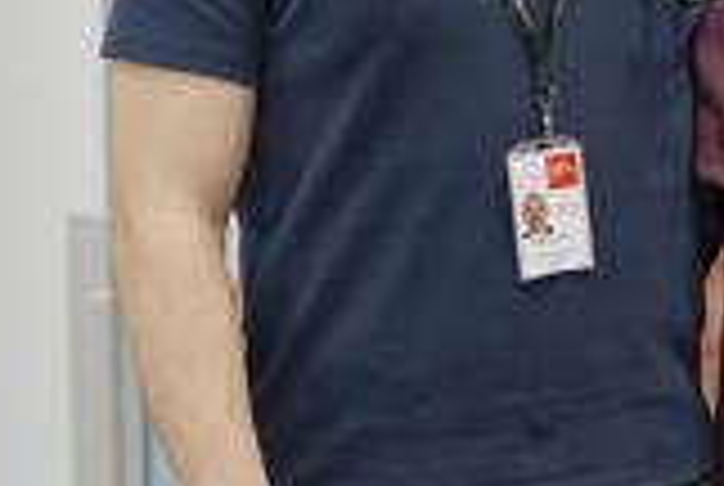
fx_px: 2680
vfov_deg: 10.3
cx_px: 740
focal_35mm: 133
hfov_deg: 15.1
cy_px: 122
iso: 1250
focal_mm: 35
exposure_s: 1/100
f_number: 2
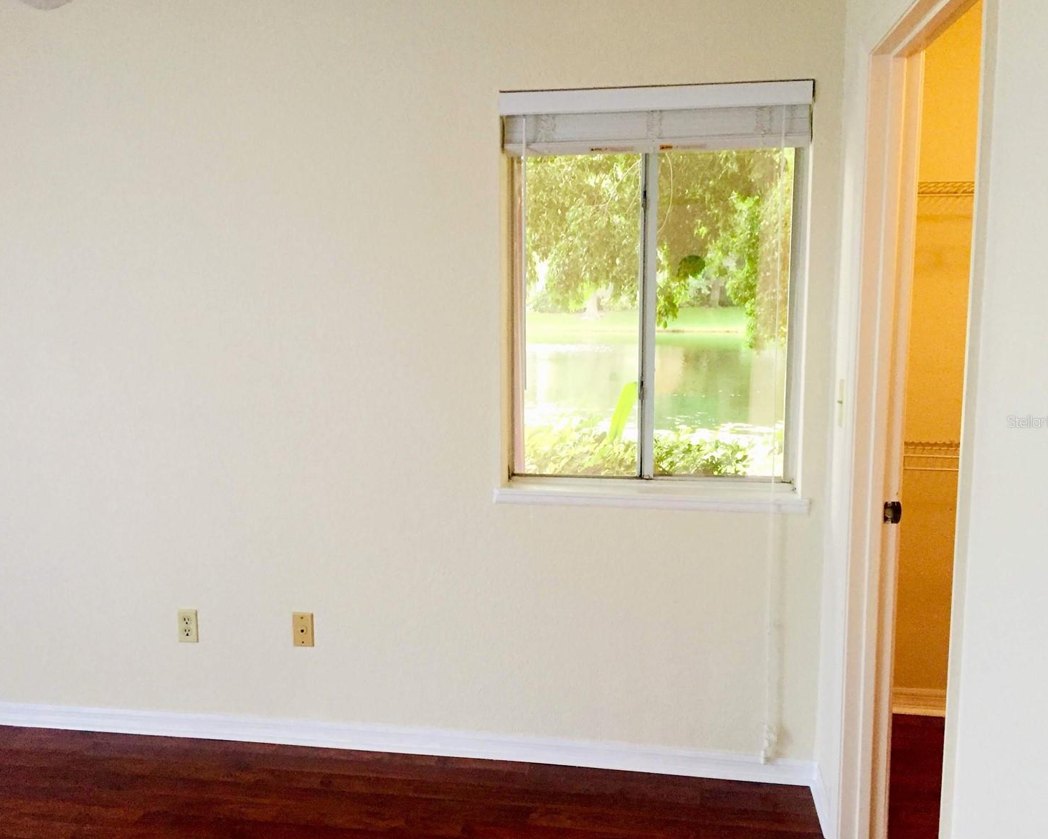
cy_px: 421
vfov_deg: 47.1
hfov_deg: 57.2
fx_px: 962
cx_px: 501
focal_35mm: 31
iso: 160
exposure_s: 1/30
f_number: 2.2
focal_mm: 4.15
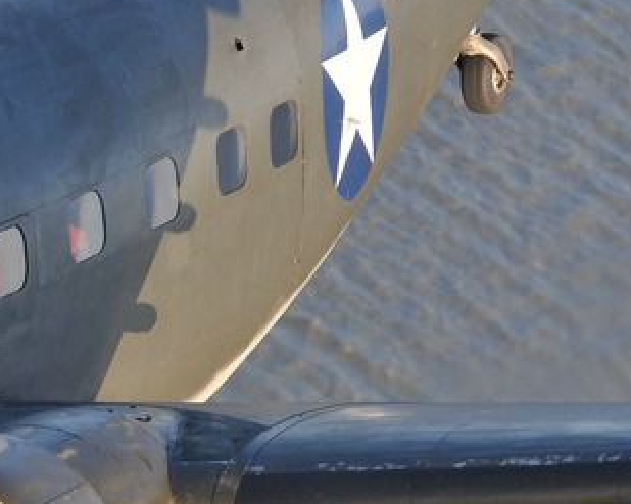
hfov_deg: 2.7
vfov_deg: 2.2
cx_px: -230
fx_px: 13430
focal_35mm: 719
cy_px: 386
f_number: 5.6
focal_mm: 175
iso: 200
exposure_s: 1/350
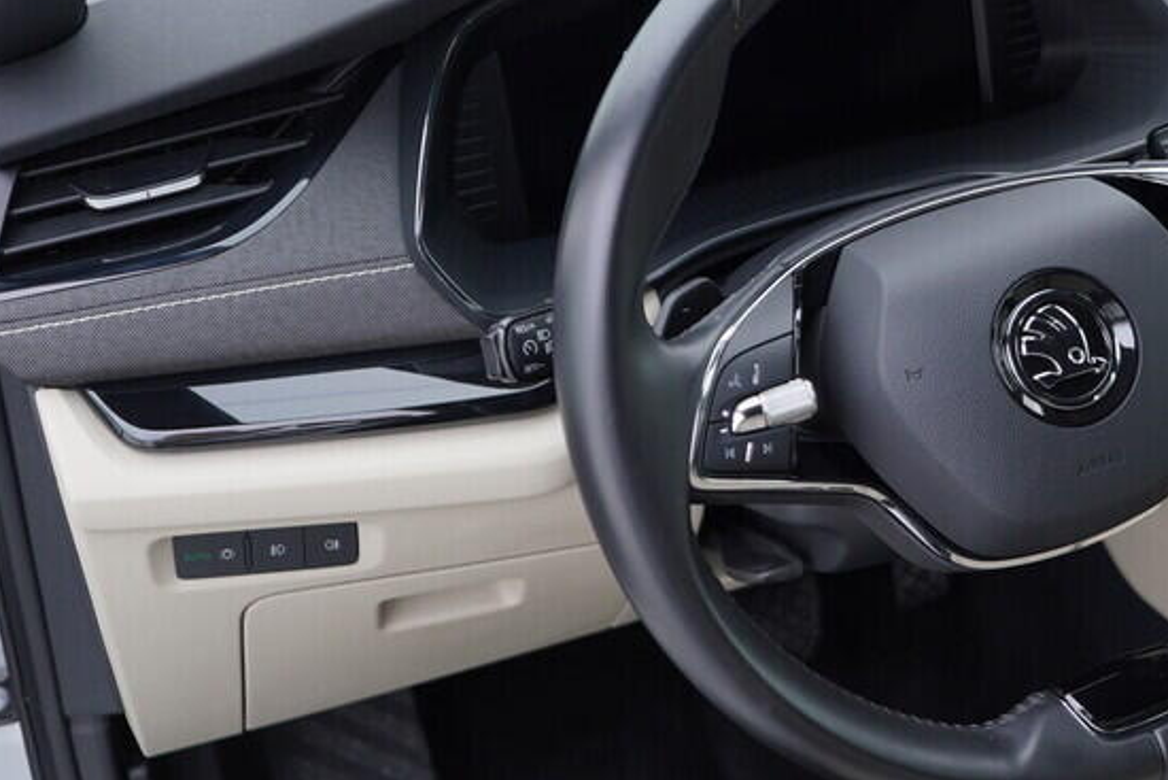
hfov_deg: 29.6
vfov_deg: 20.2
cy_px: 233
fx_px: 2174
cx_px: 871
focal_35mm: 67
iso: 125
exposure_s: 1/40
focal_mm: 24
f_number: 2.8
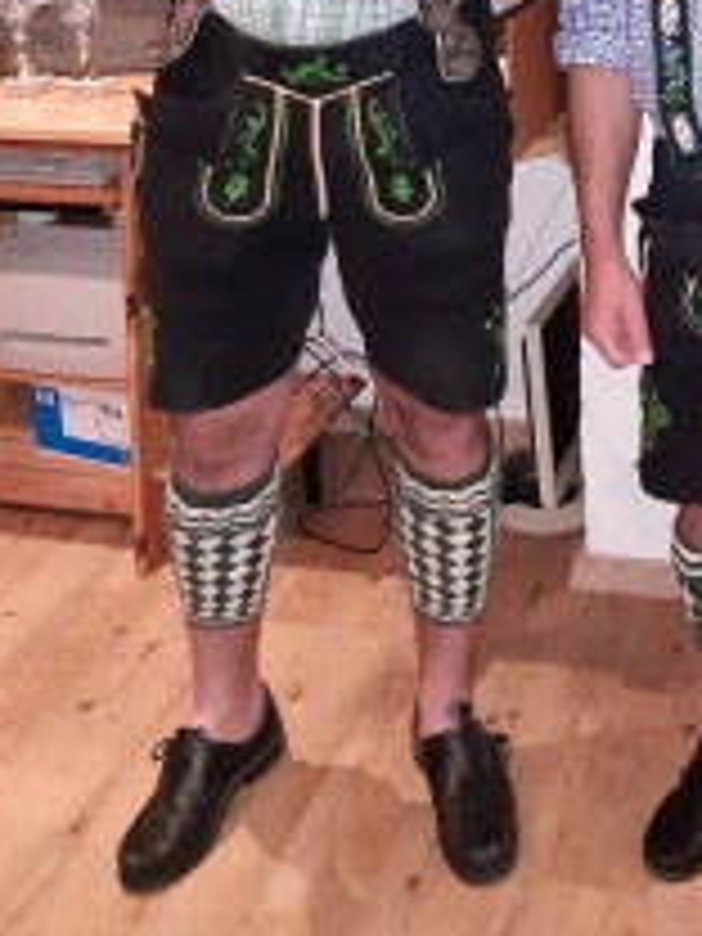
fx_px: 1352
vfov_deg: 35.7
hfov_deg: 28.3
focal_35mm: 50
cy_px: 76
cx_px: 585
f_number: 1.7
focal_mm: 3.92
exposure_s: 1/17
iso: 640
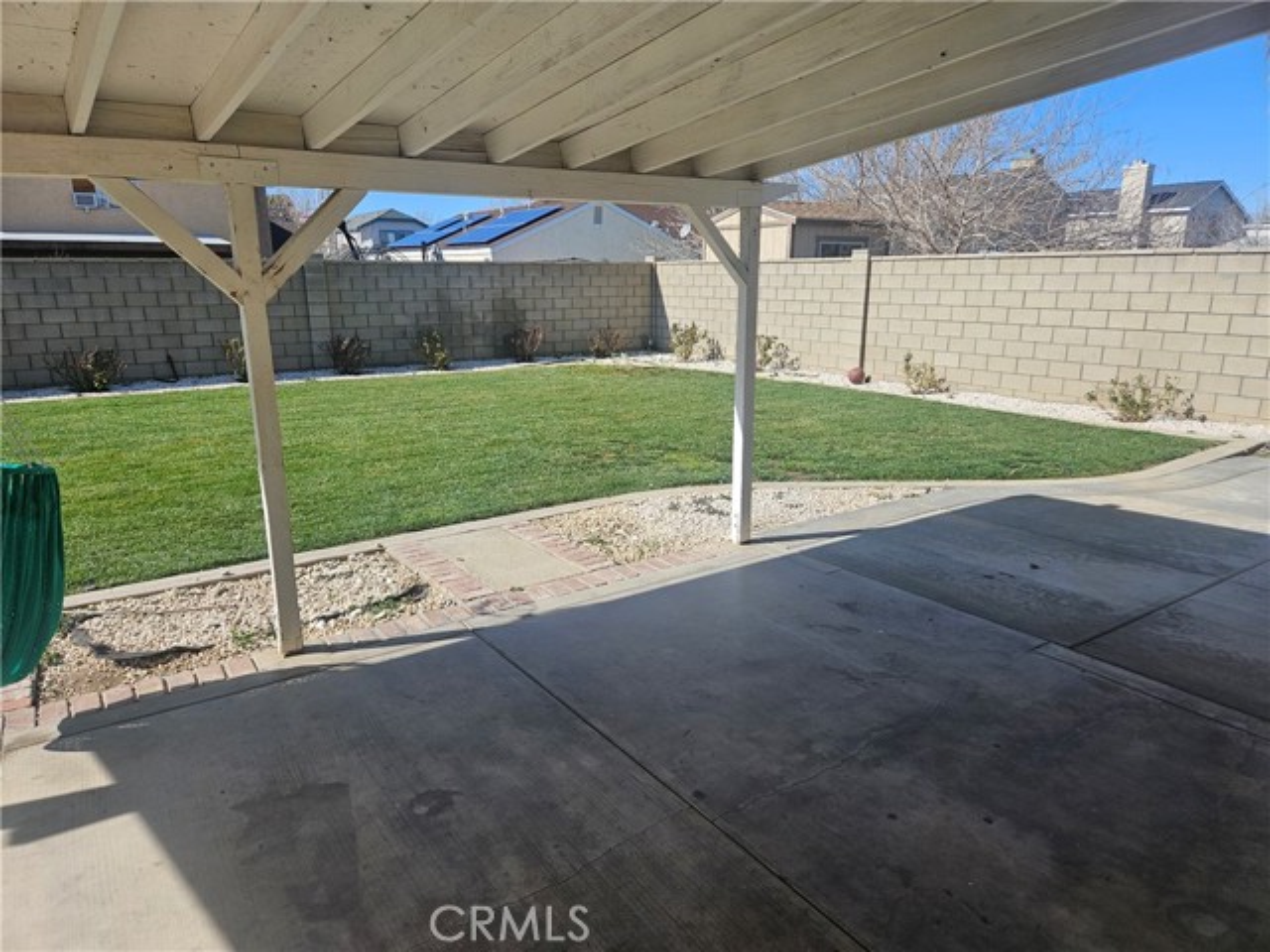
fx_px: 844
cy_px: 476
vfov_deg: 58.9
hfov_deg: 73.9
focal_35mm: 23
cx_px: 635
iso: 32
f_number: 1.8
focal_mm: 5.4
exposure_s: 1/1686
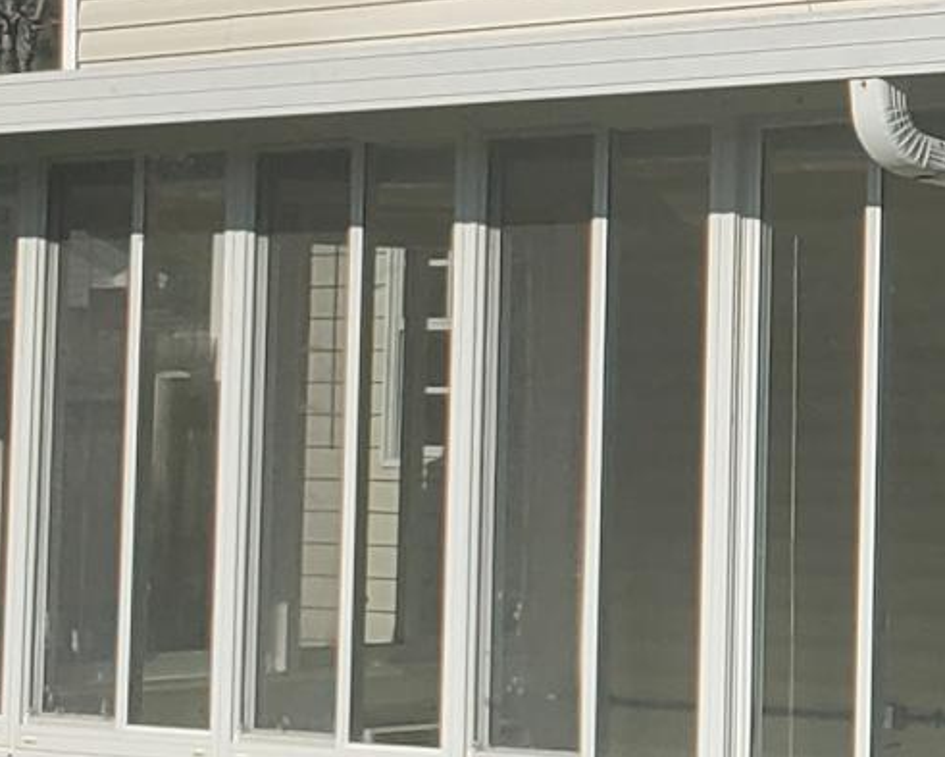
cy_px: 29
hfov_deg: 10.6
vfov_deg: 9.9
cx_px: 2308
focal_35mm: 155
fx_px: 4336
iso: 50
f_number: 2.4
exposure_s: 1/2589
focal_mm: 4.3
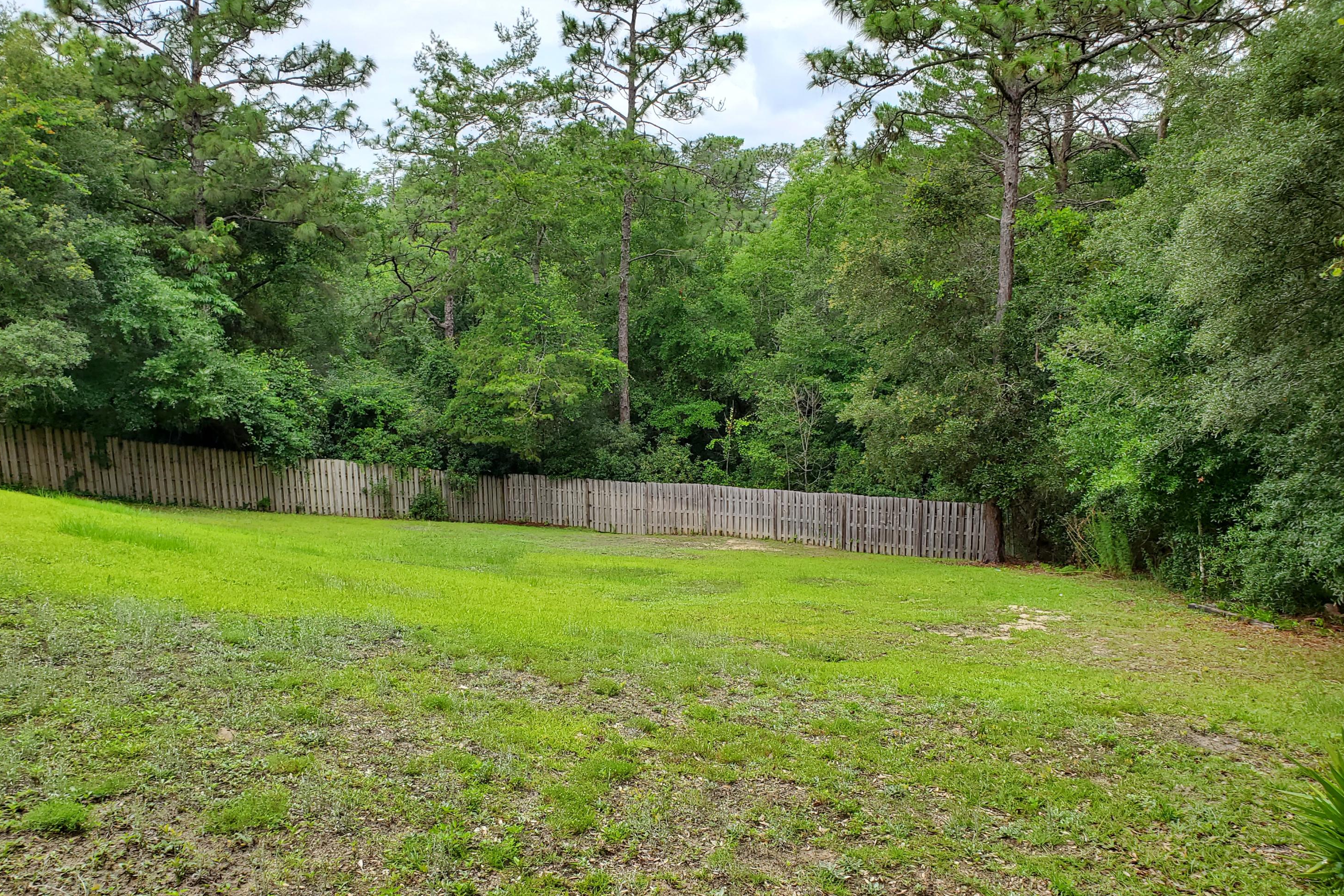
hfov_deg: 65.5
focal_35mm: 28
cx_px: 691
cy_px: 488
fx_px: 1045
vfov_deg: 46.4
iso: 50
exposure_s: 1/660
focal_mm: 4.3
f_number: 2.4
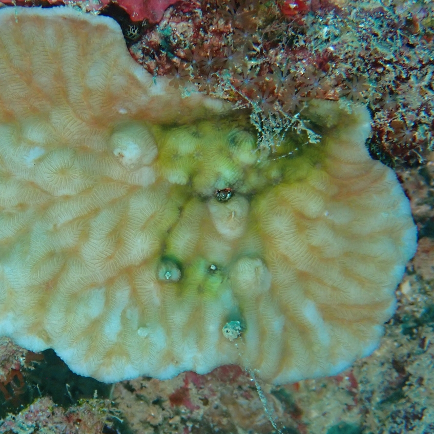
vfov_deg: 14.7
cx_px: 155
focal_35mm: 119
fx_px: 1688
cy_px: 218
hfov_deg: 14.6
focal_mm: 18
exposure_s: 1/200
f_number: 6.3
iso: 500
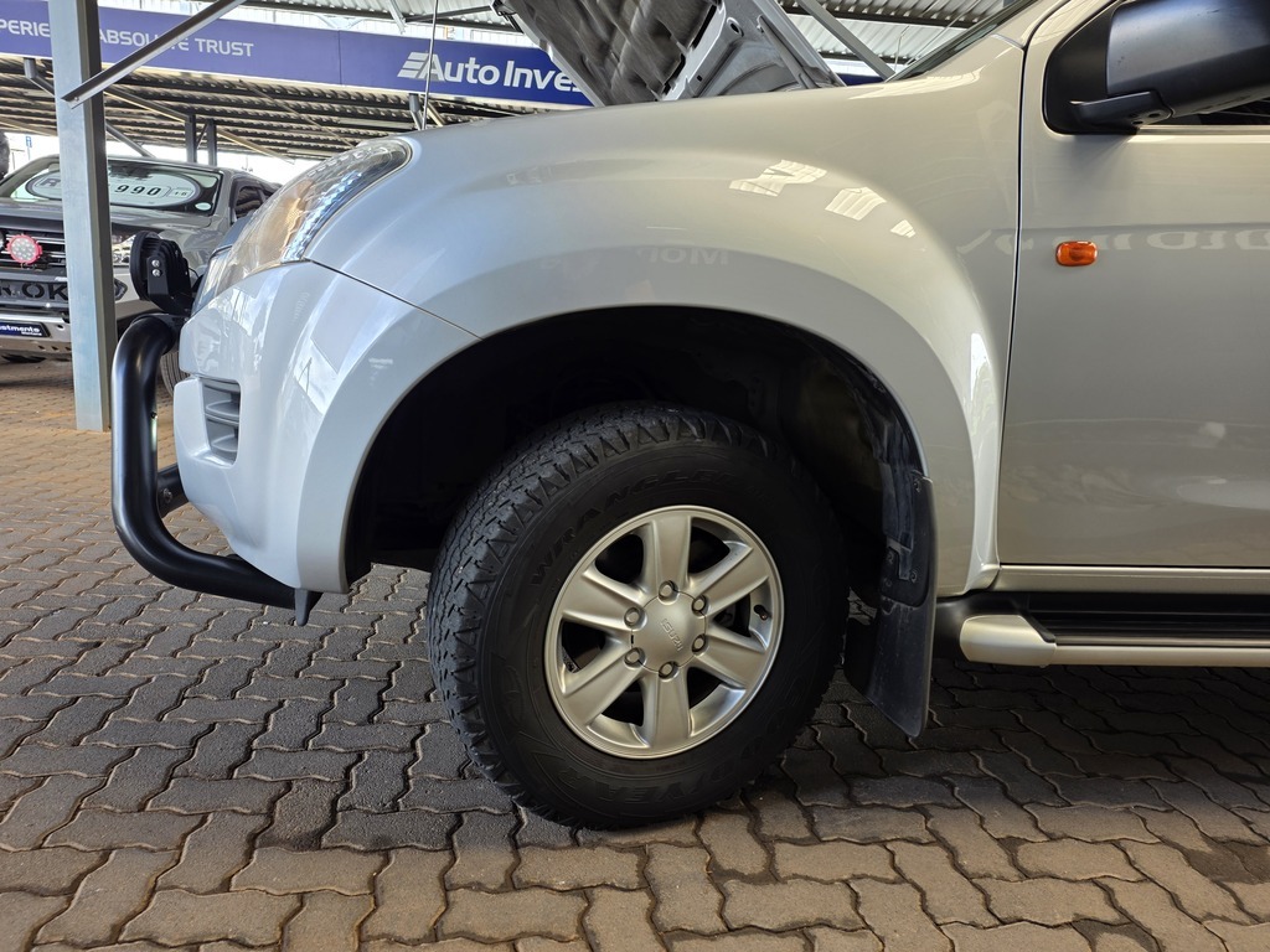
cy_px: 476
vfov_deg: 58.9
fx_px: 844
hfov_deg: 73.9
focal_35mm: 23
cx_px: 635
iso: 64
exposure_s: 1/180
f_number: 1.7
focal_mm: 6.25
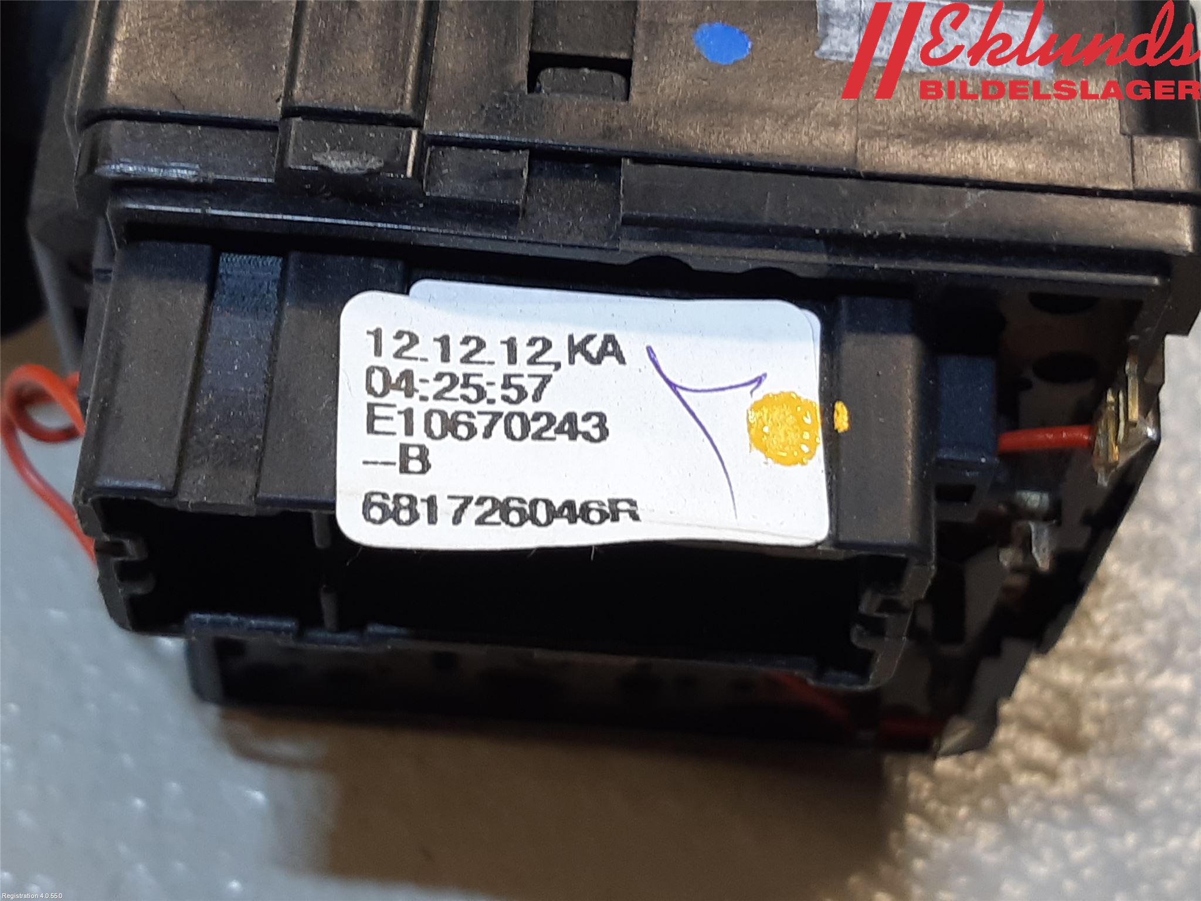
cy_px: 450
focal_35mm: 26
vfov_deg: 53.1
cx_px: 600
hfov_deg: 67.3
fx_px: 902
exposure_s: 1/50
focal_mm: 3.93
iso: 50
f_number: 1.7
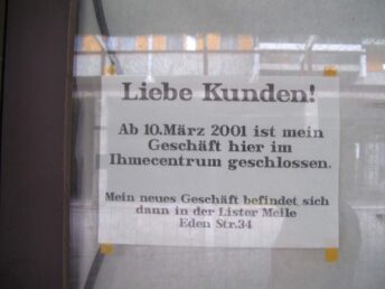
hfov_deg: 50.1
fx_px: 412
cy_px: 144
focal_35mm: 37
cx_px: 192
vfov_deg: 38.7
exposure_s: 1/30
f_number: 2.7
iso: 80
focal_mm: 6
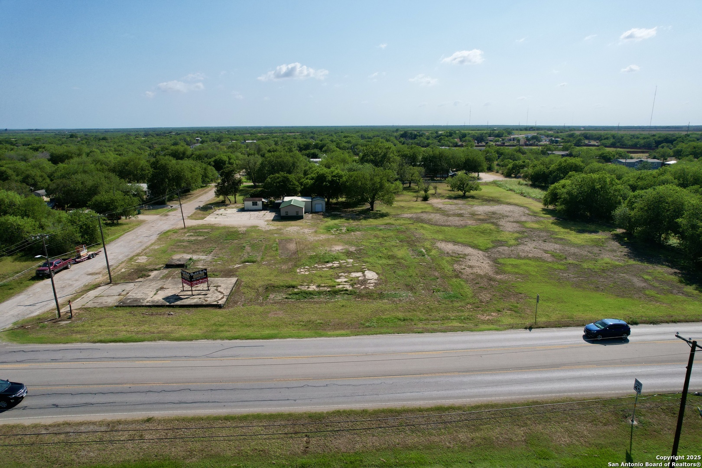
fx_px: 429
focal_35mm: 22
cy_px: 234
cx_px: 351
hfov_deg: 78.6
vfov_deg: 57.2
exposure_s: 1/4000
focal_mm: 8.38
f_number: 2.8
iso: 140
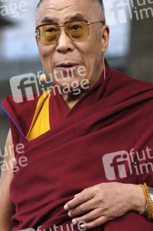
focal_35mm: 333
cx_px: 72
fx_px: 2126
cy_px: 123
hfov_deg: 4.1
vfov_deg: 6.2
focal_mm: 165
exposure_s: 1/160
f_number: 6.3
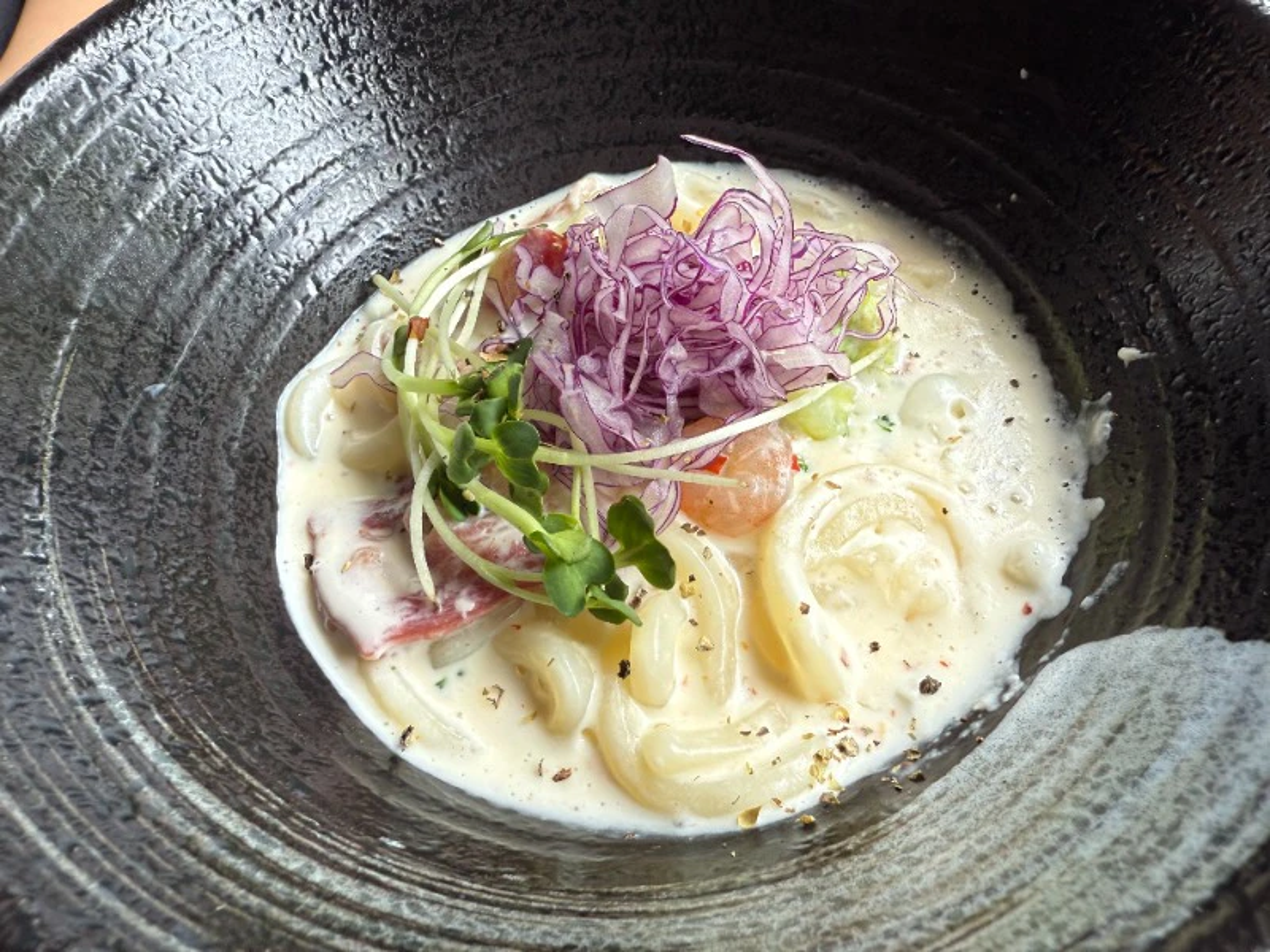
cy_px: 476
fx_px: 881
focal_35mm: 24
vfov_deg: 56.8
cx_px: 635
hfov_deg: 71.6
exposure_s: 1/125
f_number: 2.2
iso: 40
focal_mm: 2.22
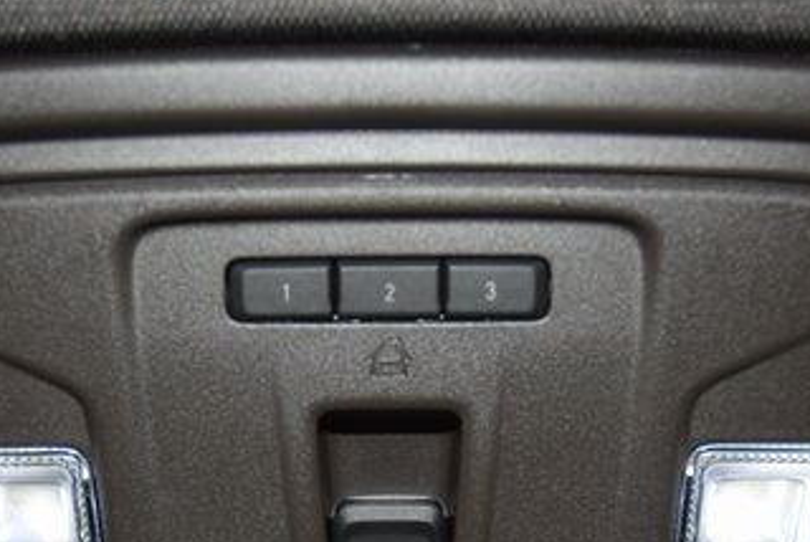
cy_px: 488
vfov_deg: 20.2
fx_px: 1486
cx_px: 395
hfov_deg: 30.5
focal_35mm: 66
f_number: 3.5
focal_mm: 22
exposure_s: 1/40
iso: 500
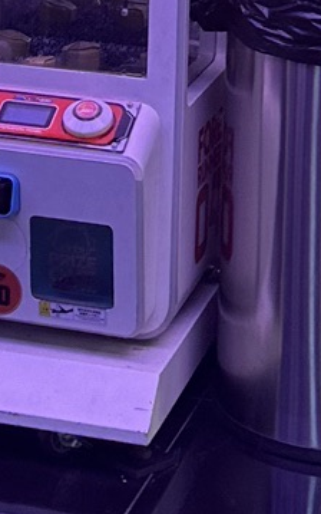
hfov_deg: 9.2
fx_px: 1986
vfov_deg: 12.7
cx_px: 102
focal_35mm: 142
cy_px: -554
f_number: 1.78
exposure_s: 1/100
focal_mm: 6.86
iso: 80
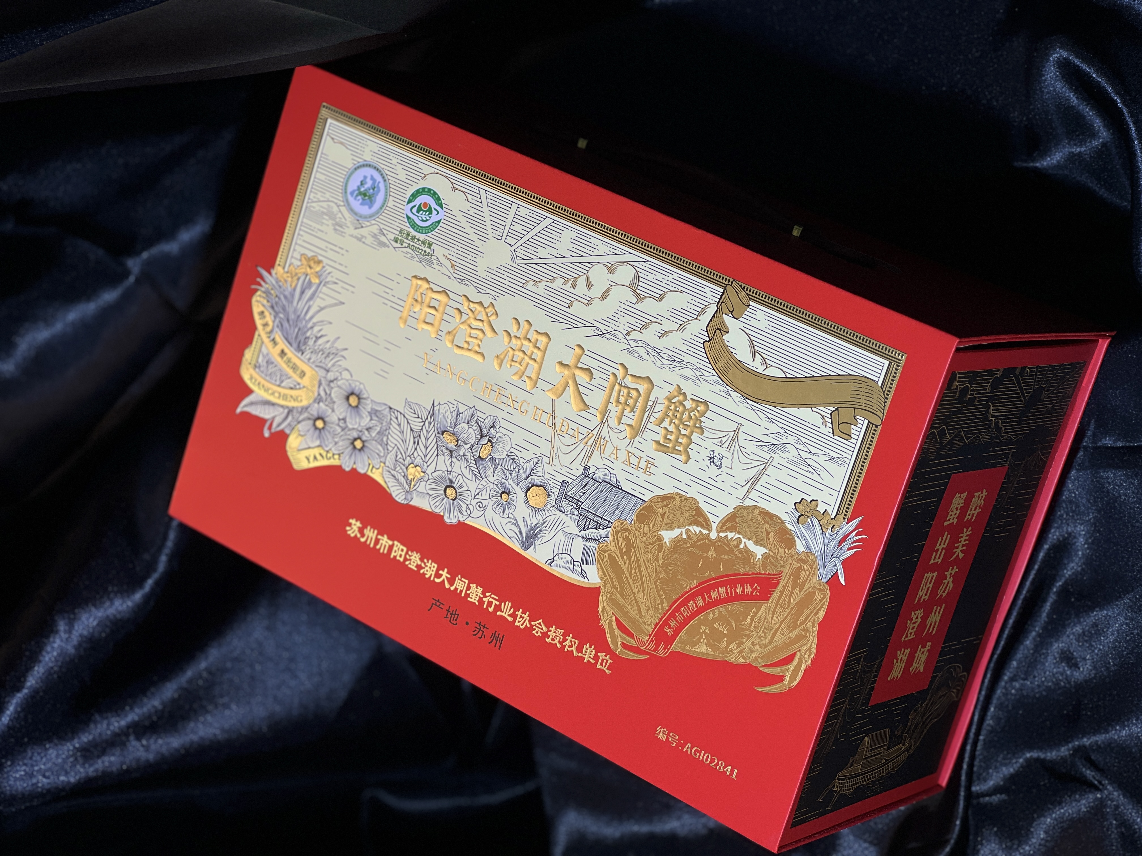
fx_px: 2540
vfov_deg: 19.1
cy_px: 428
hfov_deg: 25.3
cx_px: 571
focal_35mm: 77
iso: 20
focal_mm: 9
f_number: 2.8
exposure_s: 1/100
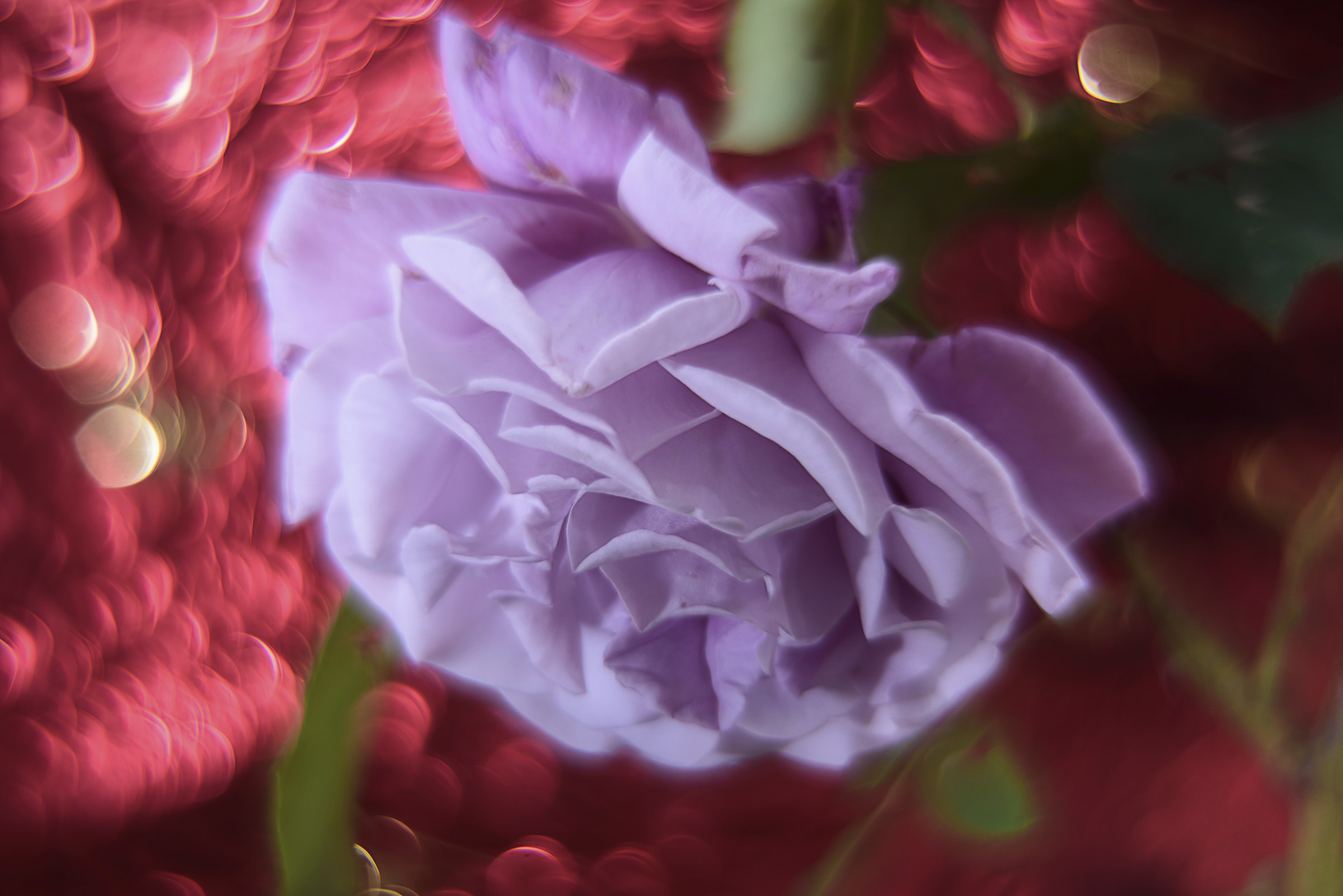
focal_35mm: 50
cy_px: 448
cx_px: 672
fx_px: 1866
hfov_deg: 39.6
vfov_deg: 27.0
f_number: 1.8
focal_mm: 50
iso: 100
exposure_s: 1/100
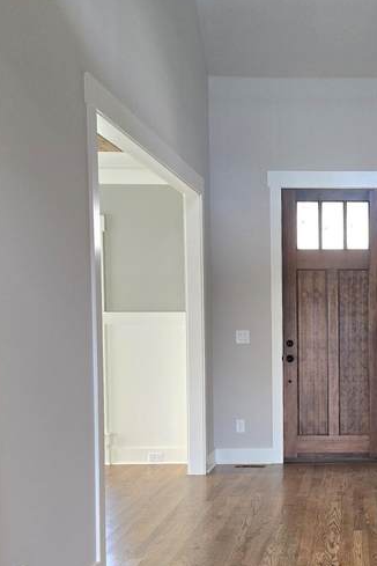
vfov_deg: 41.6
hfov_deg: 27.4
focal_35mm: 47
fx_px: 738
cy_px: 358
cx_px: 353
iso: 80
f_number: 1.8
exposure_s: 1/60.2
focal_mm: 5.4
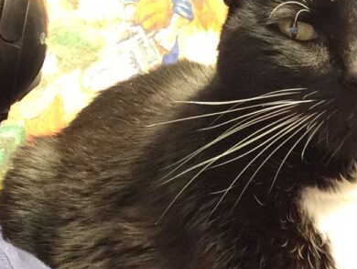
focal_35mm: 61
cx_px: 168
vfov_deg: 24.0
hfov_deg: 31.7
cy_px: 120
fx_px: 629
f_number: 2.4
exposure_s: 1/30
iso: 250
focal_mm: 2.15
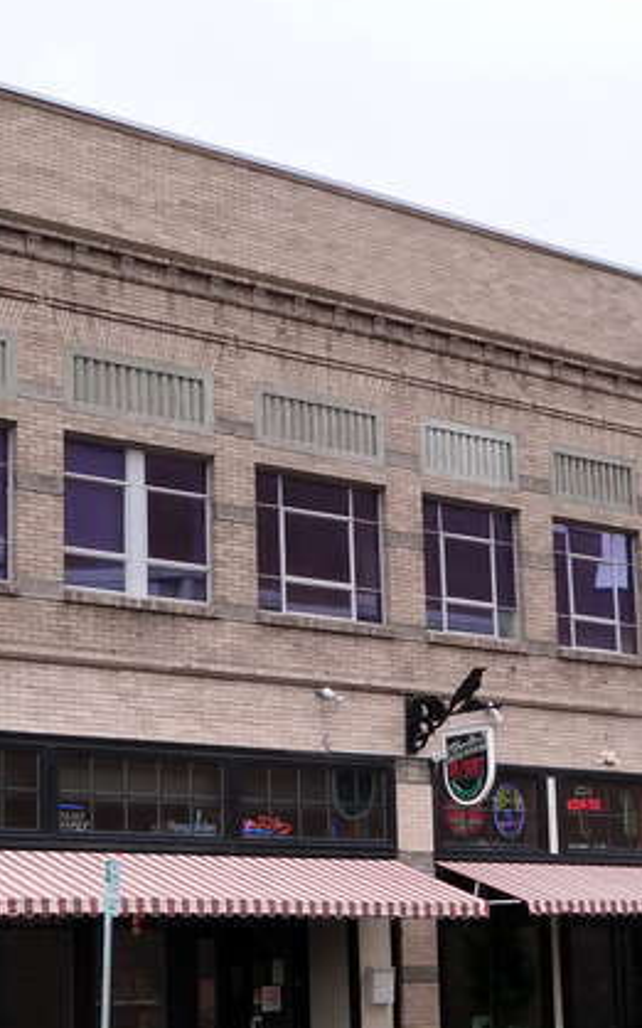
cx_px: 293
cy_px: 662
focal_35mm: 67
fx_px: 1877
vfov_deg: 30.5
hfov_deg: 19.4
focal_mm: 5.8
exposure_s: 1/250
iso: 250
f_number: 5
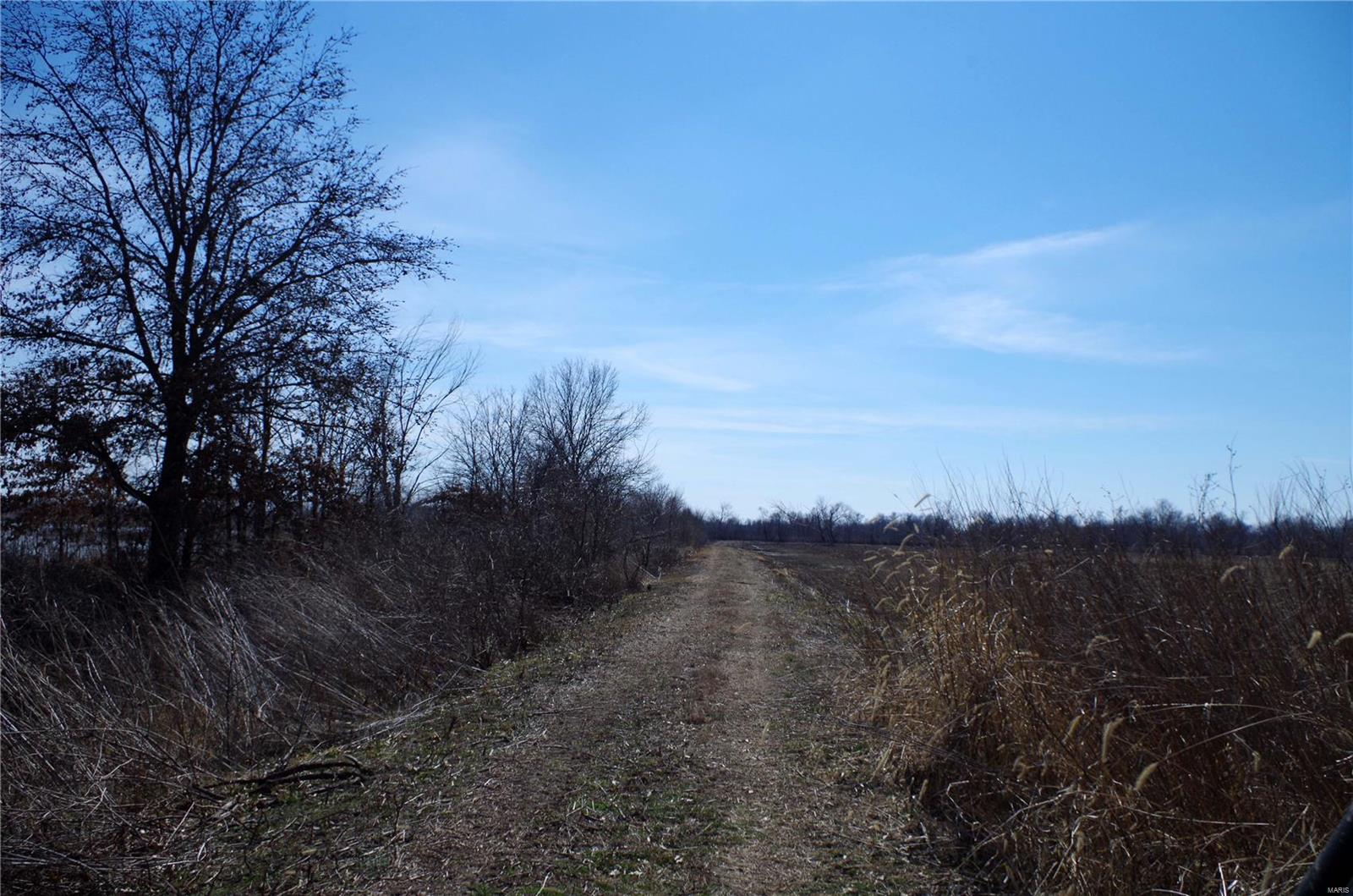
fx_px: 1012
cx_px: 676
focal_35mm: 27
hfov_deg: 67.5
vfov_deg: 47.7
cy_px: 448
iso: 200
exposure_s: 1/800
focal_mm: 18
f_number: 8
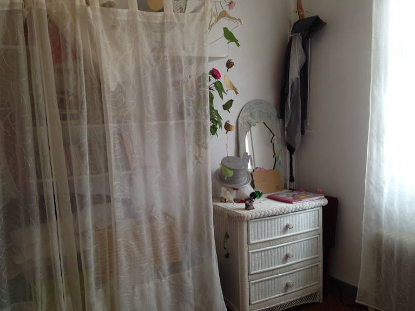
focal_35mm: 34
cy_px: 157
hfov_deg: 54.0
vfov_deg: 41.8
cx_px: 204
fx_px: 408
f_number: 2.4
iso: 50
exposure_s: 1/24
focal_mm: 4.12
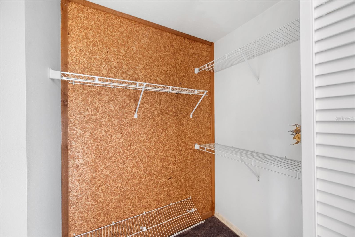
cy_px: 118
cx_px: 178
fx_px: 138
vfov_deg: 81.2
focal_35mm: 14
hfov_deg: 104.2
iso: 250
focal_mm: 14
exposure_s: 1.6
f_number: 6.3
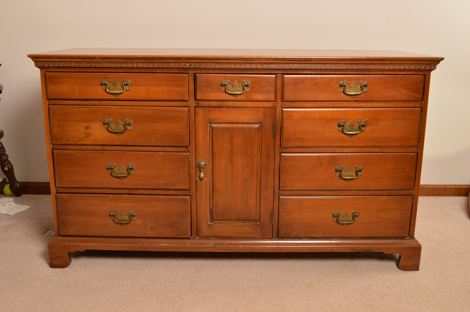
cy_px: 156
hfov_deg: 53.2
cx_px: 235
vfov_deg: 36.8
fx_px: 470
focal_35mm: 36
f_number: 8
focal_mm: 24
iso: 200
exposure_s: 1/100
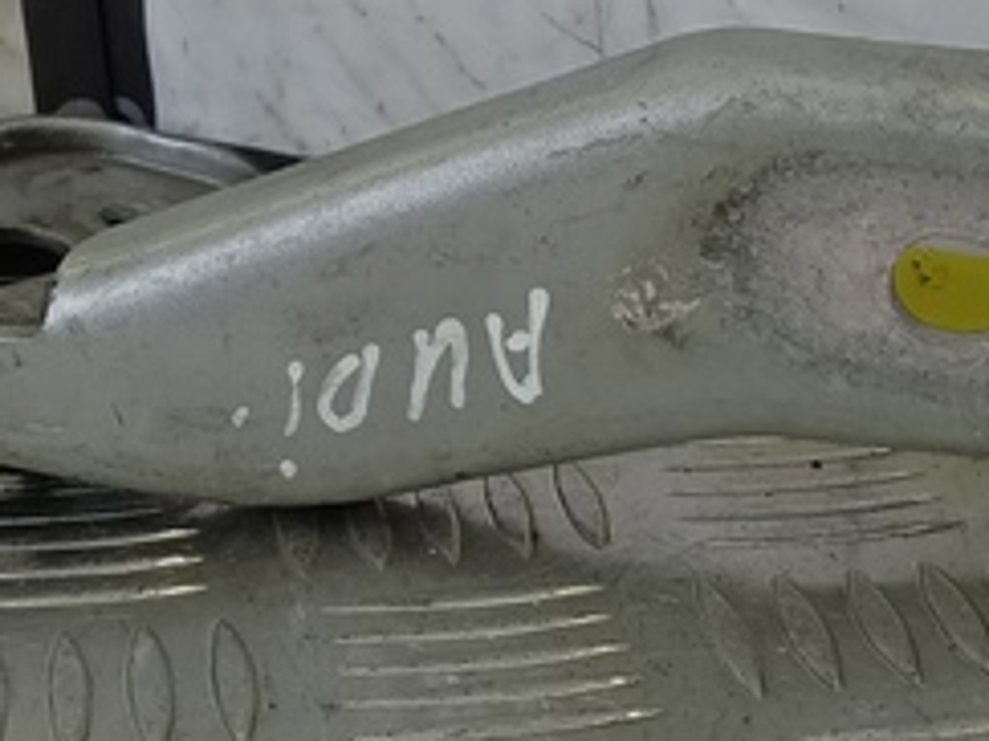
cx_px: 879
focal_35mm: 97
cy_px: 273
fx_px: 2770
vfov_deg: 15.2
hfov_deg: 19.9
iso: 133
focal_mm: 4.11
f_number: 1.6
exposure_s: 1/100
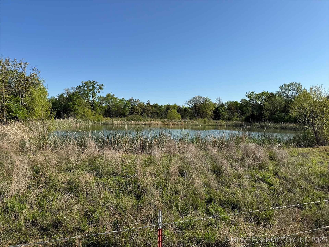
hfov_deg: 71.6
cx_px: 164
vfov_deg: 56.8
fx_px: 228
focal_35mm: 24
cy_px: 124
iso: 80
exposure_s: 1/4950
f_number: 1.78
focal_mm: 6.76
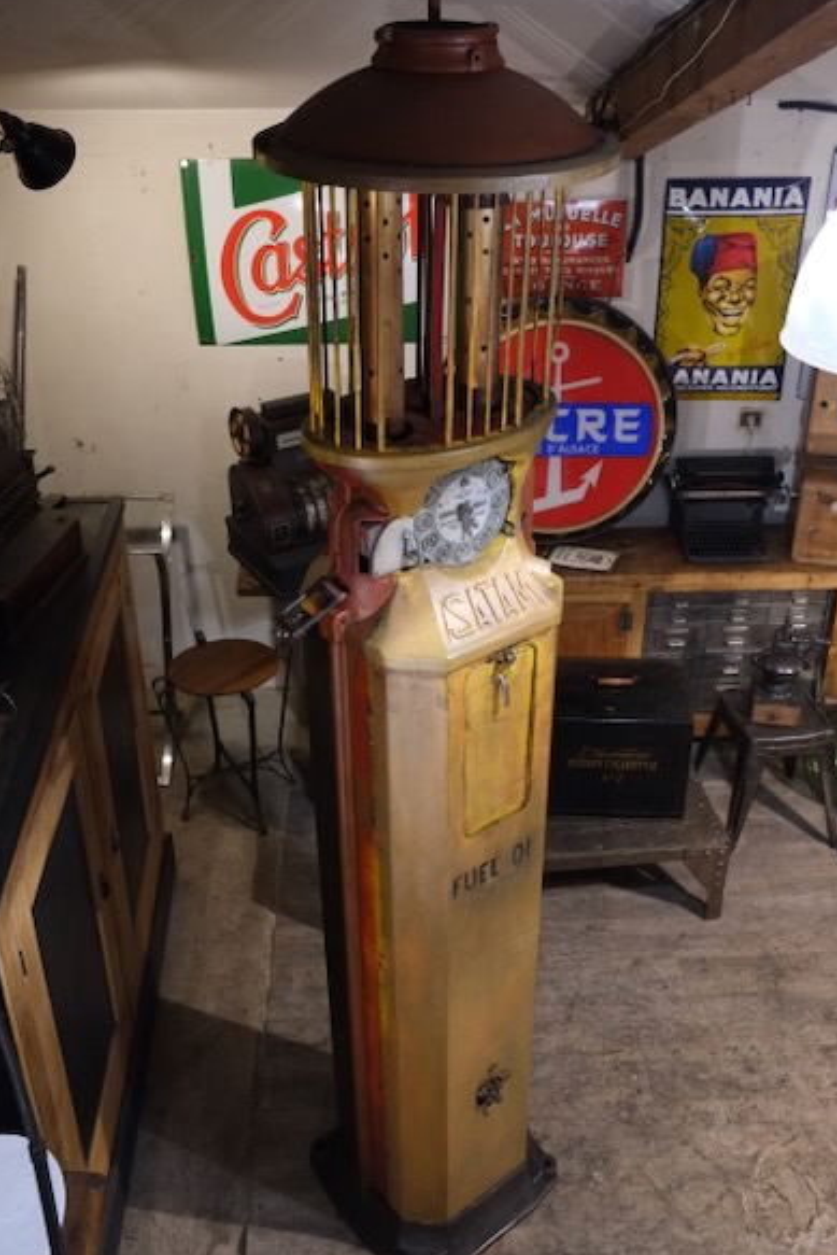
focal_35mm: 36
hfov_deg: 36.9
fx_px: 1255
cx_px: 413
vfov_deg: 53.1
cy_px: 633
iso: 3200
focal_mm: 23
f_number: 4
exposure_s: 1/125
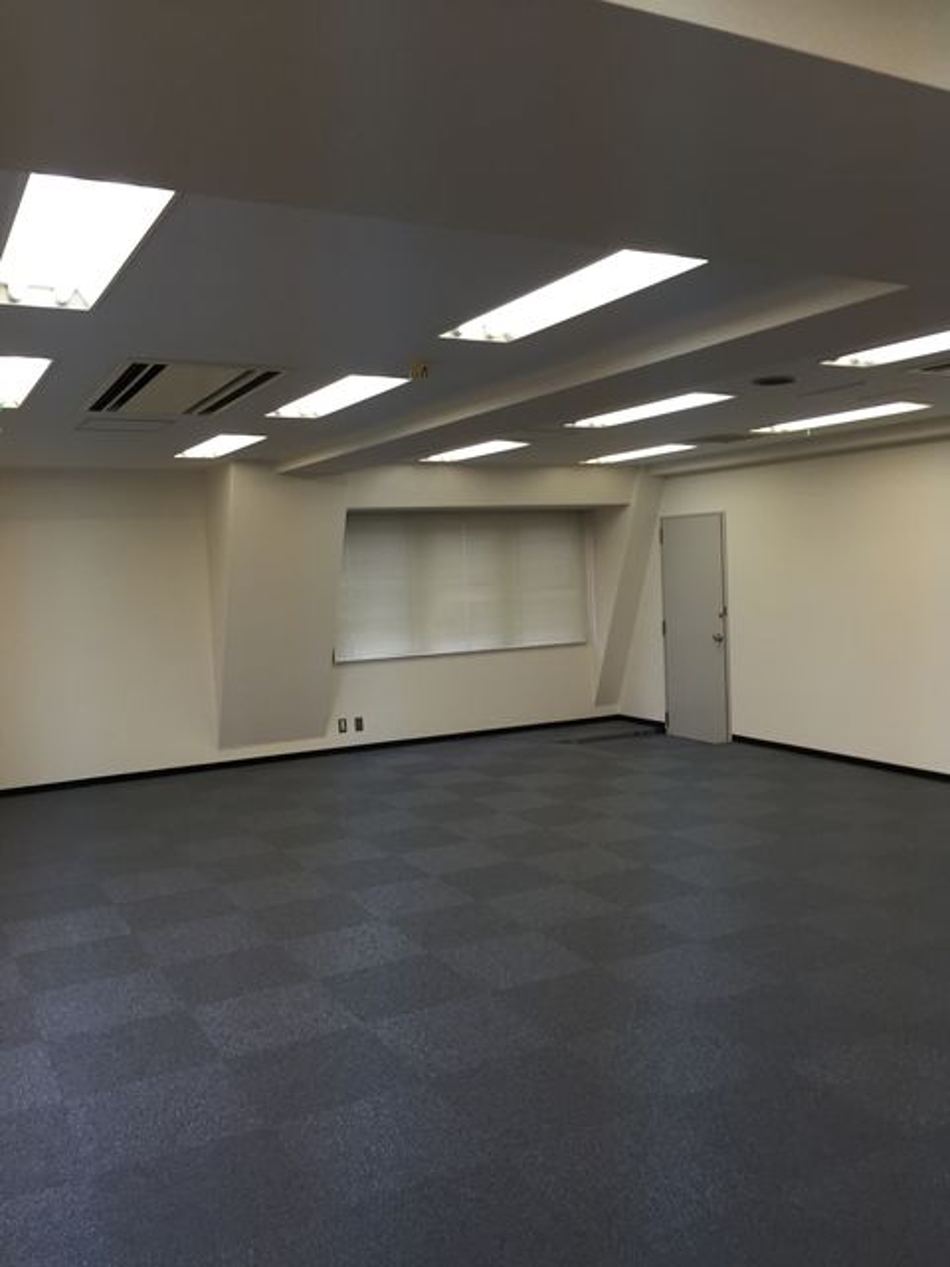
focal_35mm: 29
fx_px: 1061
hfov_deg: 48.2
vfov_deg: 61.7
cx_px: 475
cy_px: 634
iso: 50
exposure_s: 1/120
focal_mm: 4.15
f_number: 2.2
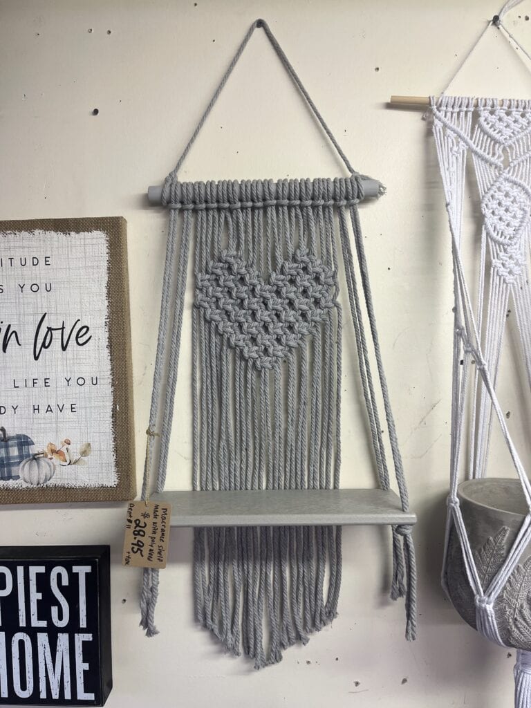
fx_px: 532
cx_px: 266
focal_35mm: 26
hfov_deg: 53.1
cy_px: 354
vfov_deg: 67.3
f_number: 1.6
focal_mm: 5.1
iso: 80
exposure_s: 1/120
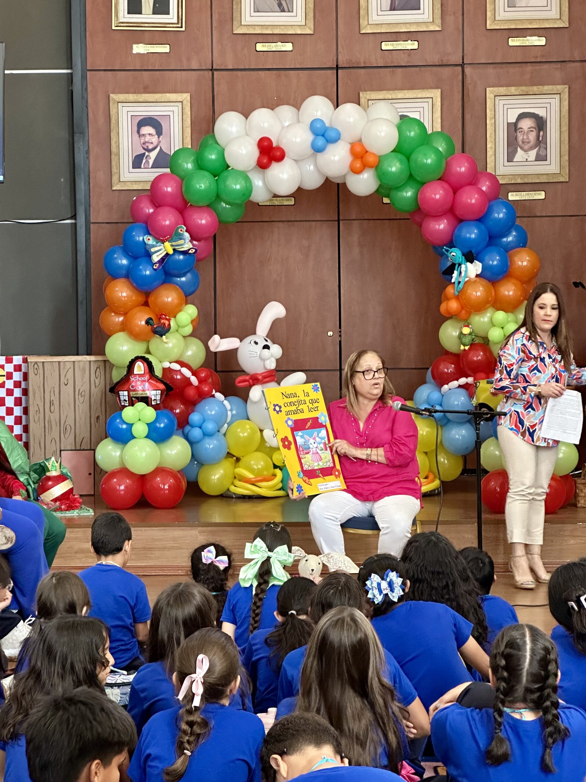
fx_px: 1738
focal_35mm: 77
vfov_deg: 25.3
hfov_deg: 19.1
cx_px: 293
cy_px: 391
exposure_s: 1/40
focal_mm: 9
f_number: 2.8
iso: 1000
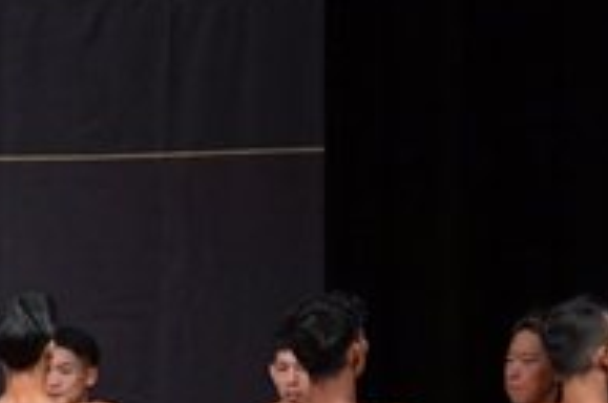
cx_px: -320
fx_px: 8616
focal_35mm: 511
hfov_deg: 4.0
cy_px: 422
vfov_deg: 2.7
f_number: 5.6
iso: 5000
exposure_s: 1/400
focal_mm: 85
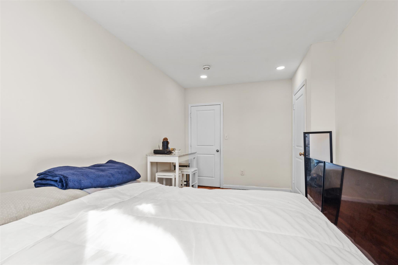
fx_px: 177
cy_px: 132
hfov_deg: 96.7
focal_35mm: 16
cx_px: 199
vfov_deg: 73.7
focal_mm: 16
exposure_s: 1/25
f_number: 9
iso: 250
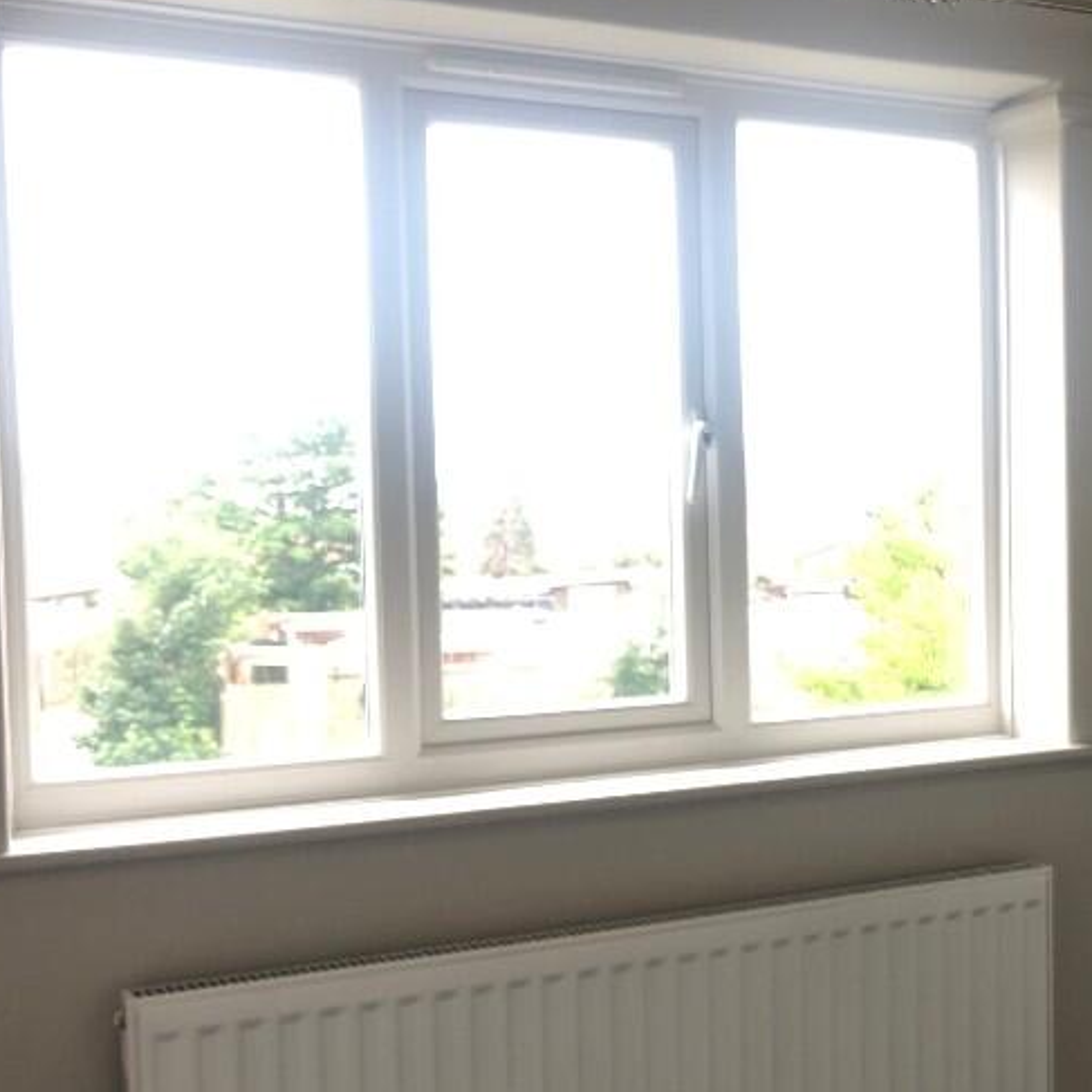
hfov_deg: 30.8
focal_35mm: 52
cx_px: 1045
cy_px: 612
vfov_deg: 32.8
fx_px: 1856
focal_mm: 3.99
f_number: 1.8
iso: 32
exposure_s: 1/100
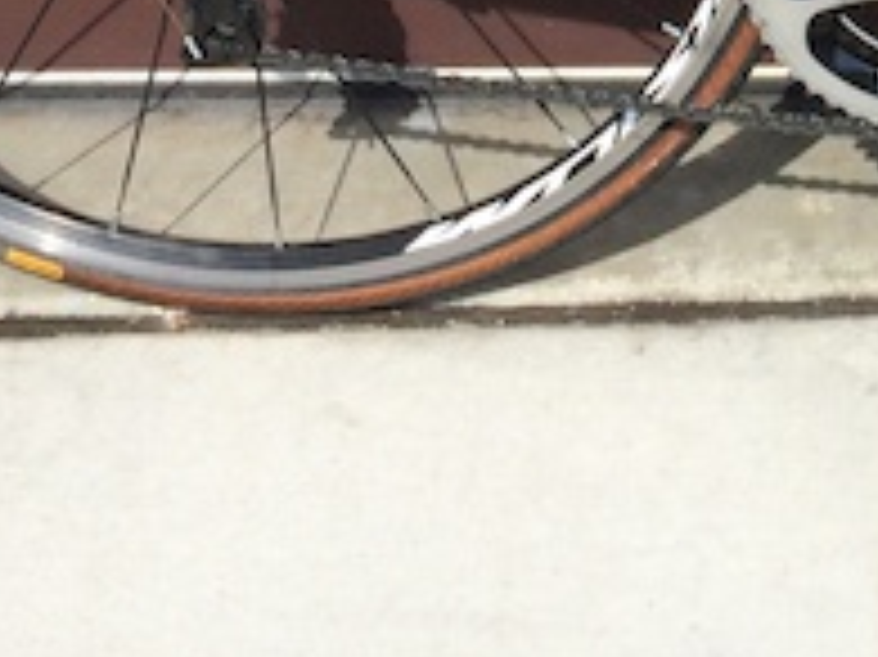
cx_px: 1180
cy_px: -558
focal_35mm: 119
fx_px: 3016
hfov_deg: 15.6
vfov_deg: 11.5
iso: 32
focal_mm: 4.15
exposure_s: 1/1520
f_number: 2.2
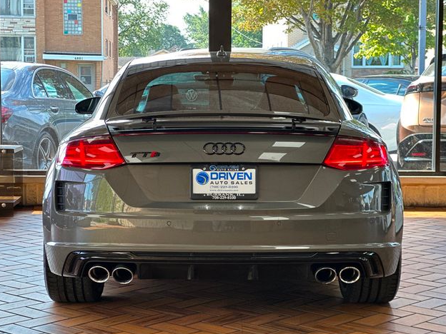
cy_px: 168
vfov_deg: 18.7
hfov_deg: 24.7
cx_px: 222
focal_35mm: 79
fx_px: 1018
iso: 100
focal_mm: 9
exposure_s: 1/120
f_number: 2.8
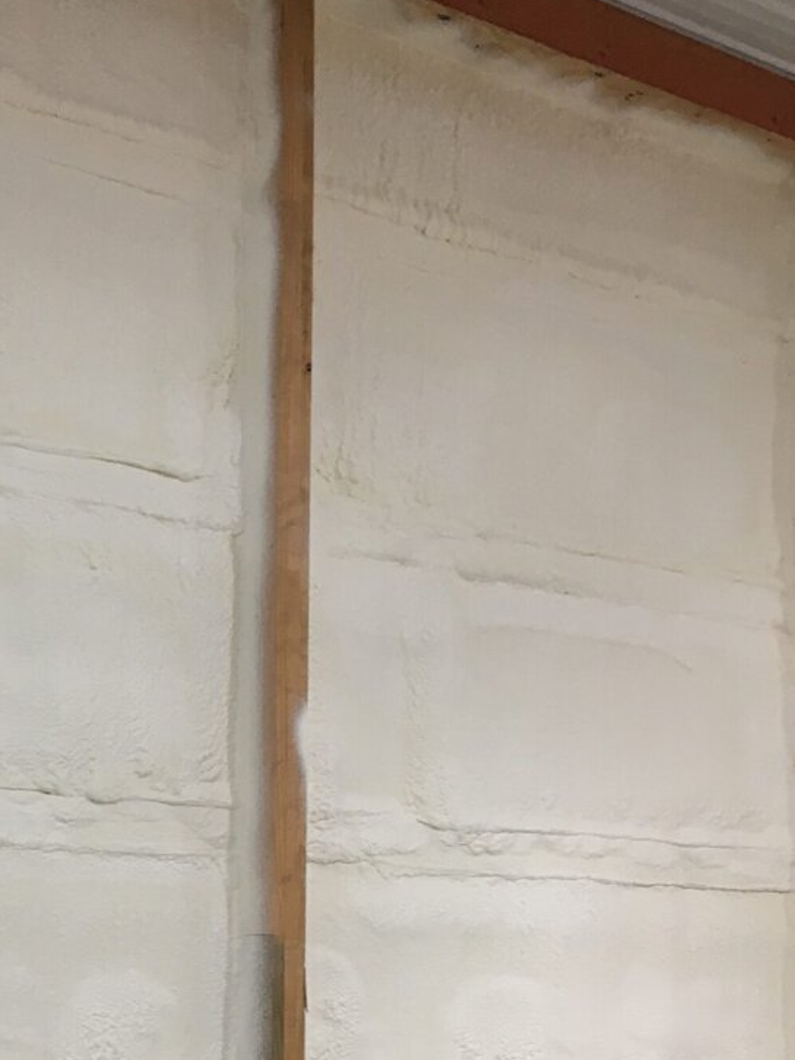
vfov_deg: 33.8
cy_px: 768
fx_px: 1714
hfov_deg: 25.4
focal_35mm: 56
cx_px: 108
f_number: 2.2
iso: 64
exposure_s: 1/30
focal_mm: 4.15
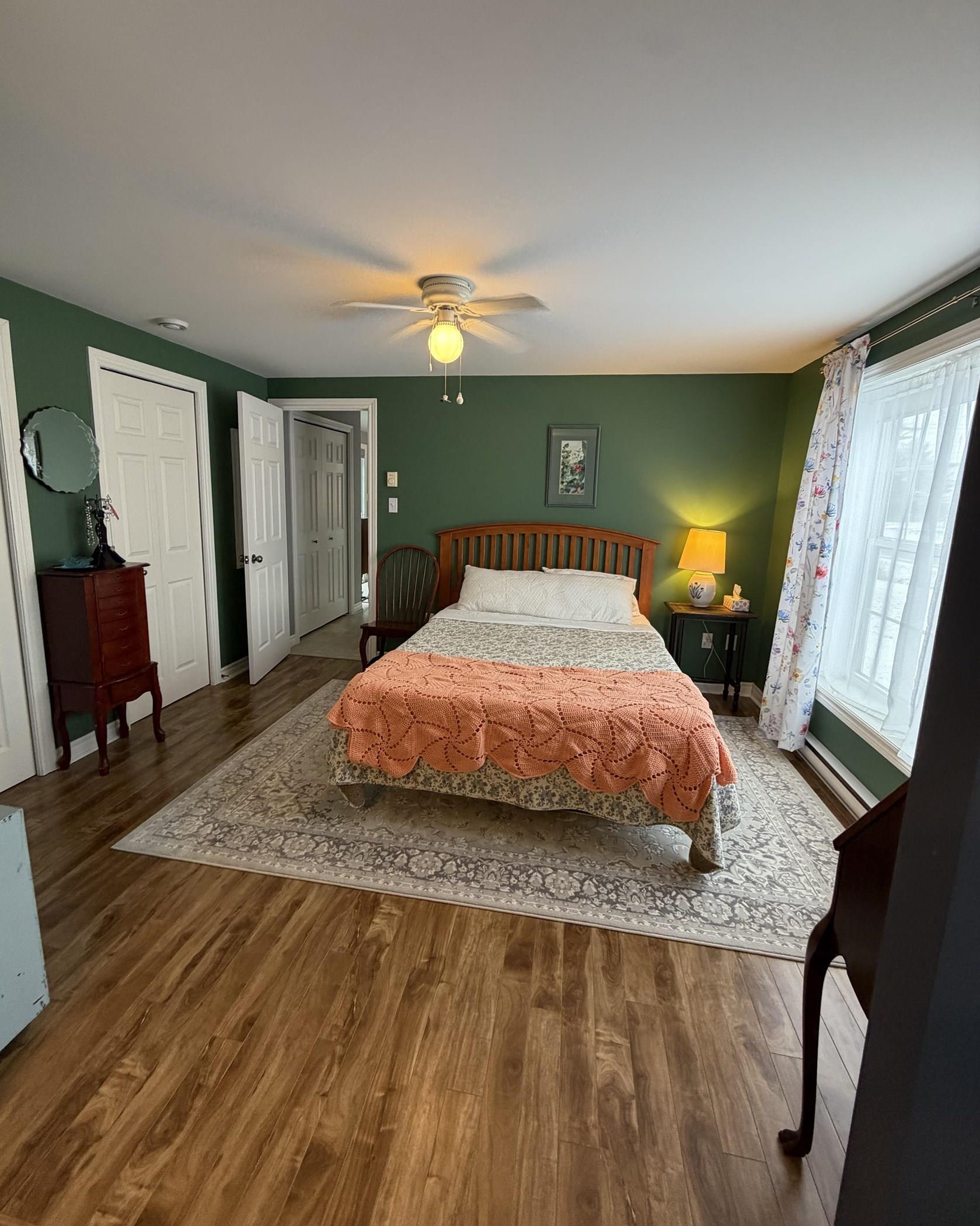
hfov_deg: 84.0
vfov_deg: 96.7
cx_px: 477
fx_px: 544
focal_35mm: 15
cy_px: 588
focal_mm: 2.22
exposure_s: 1/60
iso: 250
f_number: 2.2
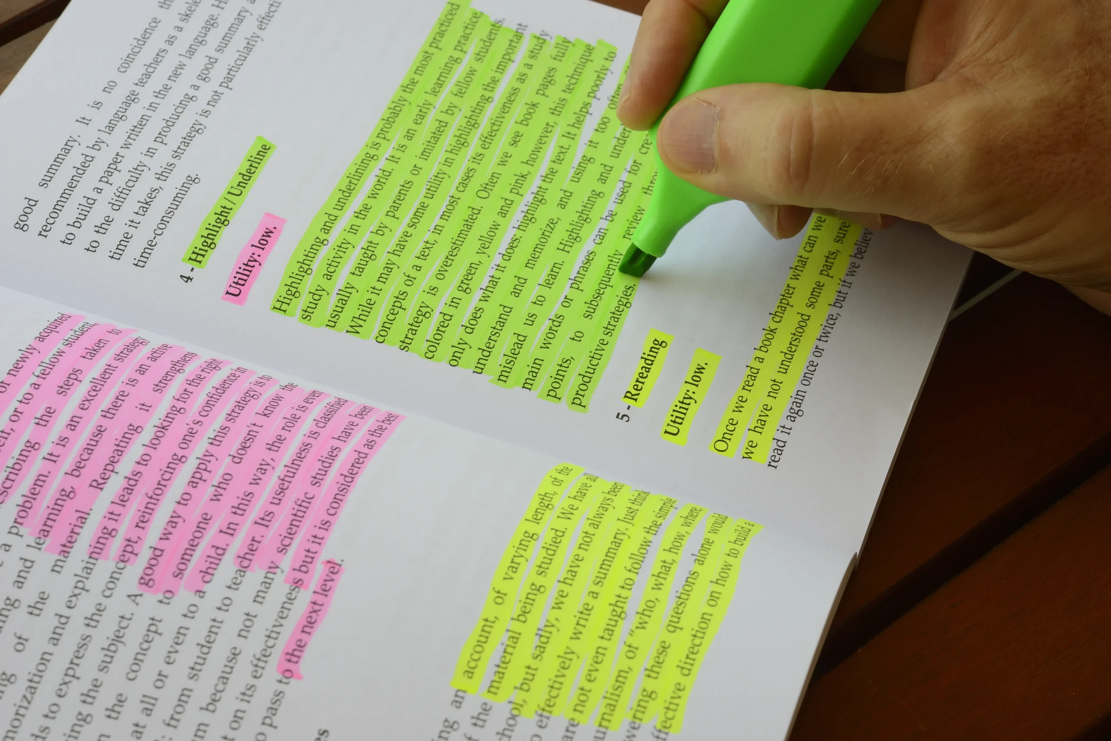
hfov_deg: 17.6
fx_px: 3581
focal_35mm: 116
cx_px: 556
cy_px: 370
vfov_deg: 11.8
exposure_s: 1/6
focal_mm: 116
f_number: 16
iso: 100
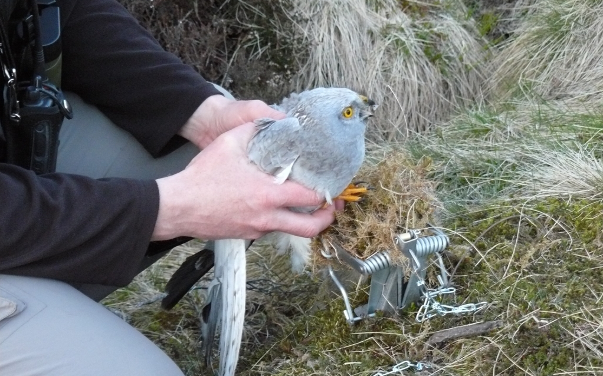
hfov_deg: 24.4
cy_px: 171
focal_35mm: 85
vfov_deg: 15.4
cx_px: 302
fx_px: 1396
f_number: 3.2
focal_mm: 13.4
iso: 400
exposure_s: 1/20
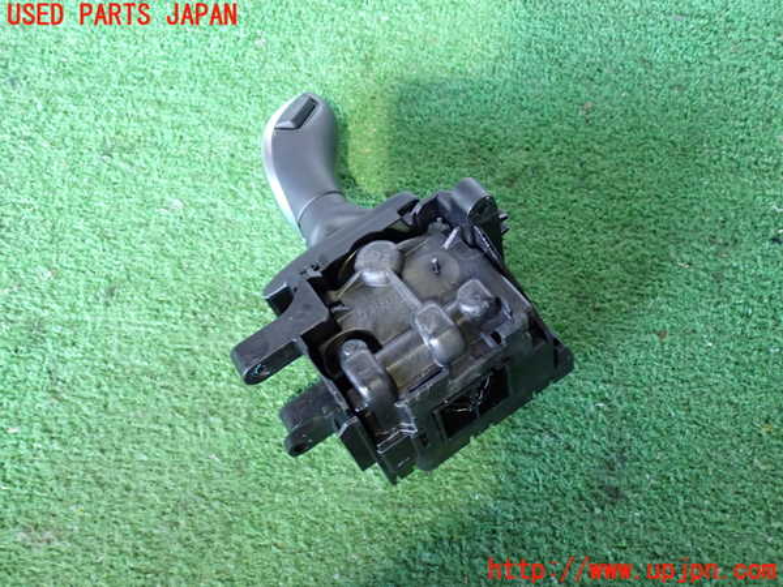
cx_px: 392
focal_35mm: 32
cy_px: 294
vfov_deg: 44.2
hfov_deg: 56.8
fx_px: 724
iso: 800
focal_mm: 5.79
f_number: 2.4
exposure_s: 1/30
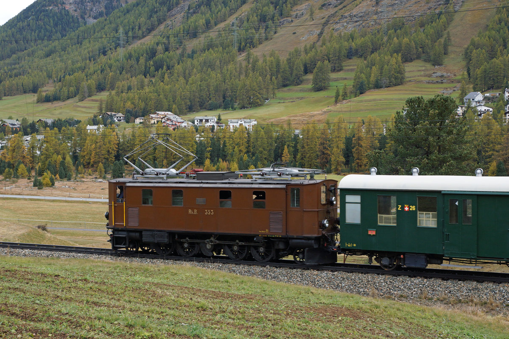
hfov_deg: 37.9
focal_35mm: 52
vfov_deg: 25.8
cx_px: 254
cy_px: 170
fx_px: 742
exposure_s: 1/500
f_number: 6.3
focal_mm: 35
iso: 400
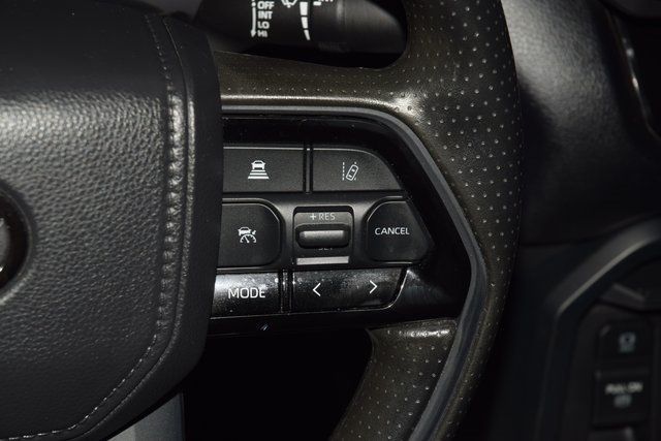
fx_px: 1928
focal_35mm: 105
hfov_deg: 19.5
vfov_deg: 13.0
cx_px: 330
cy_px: 220
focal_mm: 70
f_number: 8
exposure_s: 1/125
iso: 100
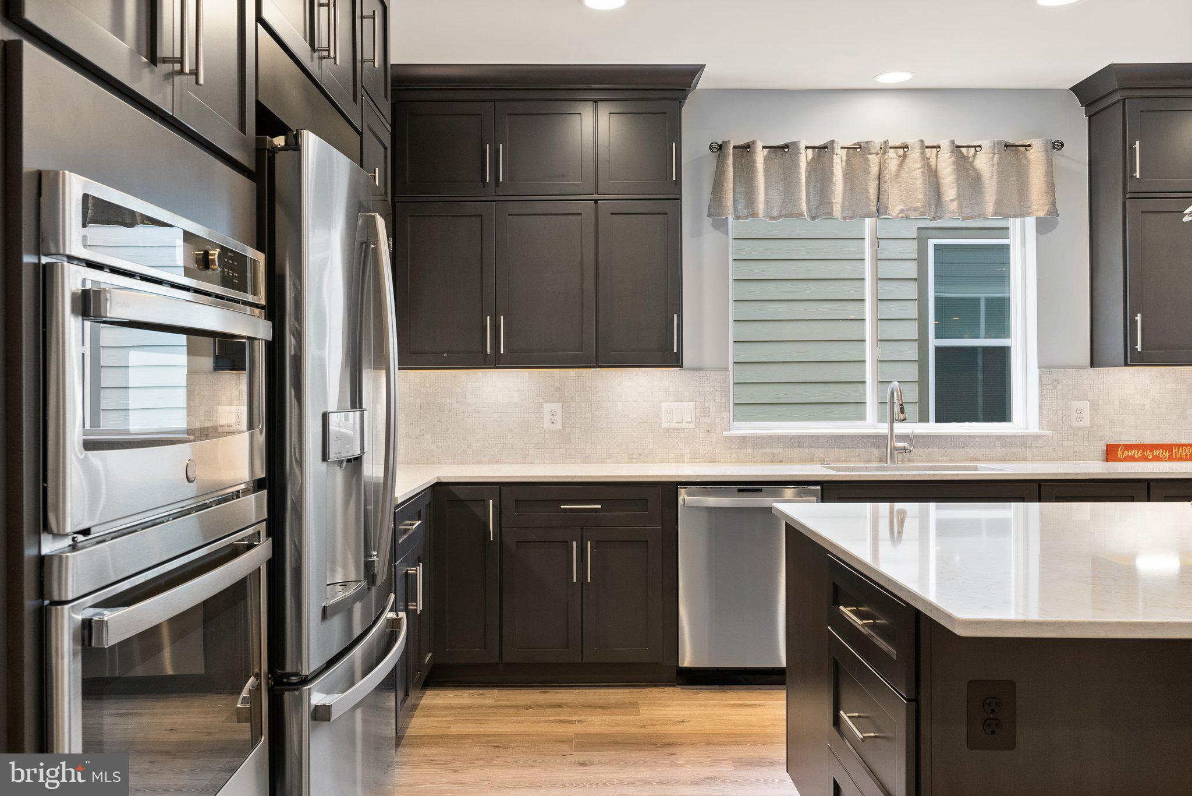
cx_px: 596
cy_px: 398
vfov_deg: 45.0
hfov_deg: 63.6
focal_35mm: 29
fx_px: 961
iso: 640
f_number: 10
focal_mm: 29
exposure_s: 1.6
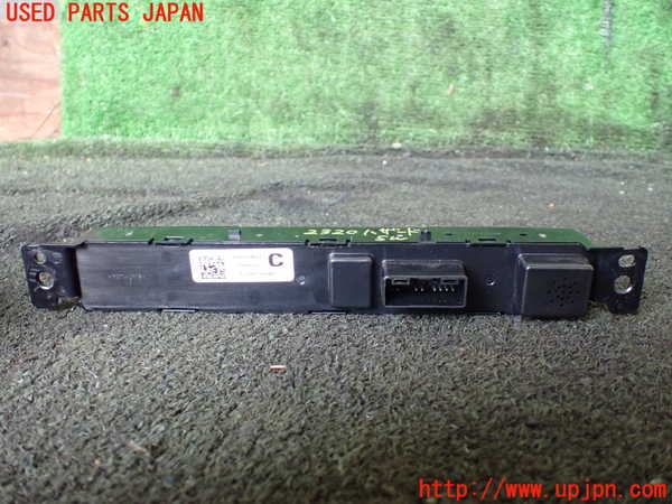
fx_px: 582
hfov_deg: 60.0
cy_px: 252
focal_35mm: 30
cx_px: 336
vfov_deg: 46.8
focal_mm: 5.4
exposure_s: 1/125
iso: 800
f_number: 2.3
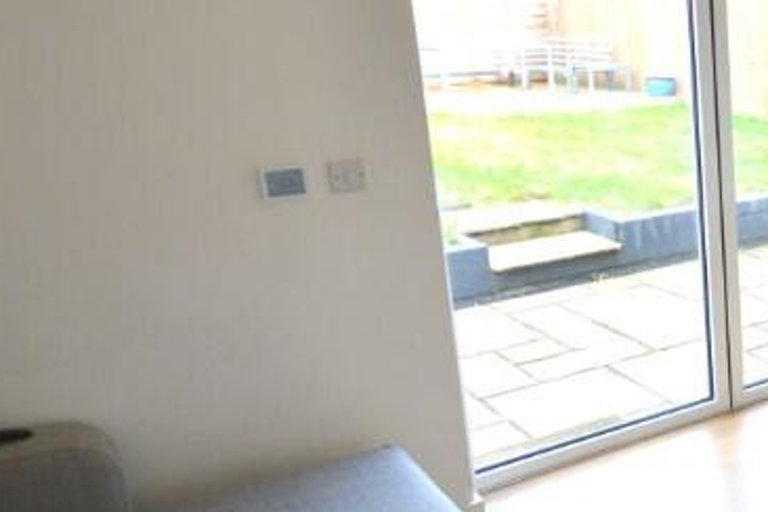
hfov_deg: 38.0
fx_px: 896
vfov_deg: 31.9
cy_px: 277
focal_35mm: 42
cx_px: 860
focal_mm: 10
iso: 400
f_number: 8
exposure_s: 1/60
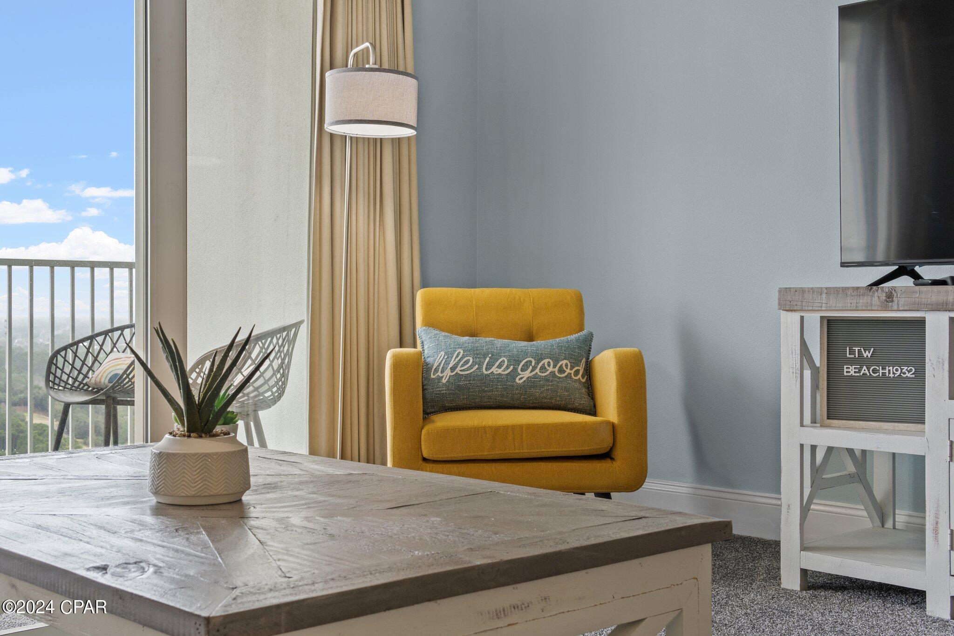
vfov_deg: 29.9
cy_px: 318
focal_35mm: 45
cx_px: 477
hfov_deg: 43.6
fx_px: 1192
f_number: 9
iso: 400
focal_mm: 30
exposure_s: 1/5
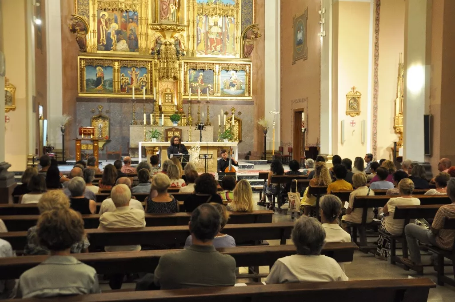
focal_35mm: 48
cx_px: 228
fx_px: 606
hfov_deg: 41.2
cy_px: 151
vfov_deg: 28.0
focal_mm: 32
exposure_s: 1/8
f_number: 4.2
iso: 1100
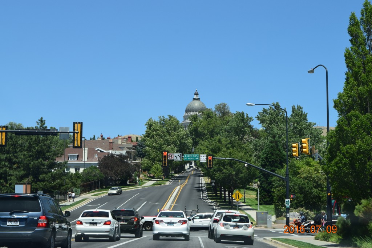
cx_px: 186
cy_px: 124
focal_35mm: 82
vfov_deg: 16.5
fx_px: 852
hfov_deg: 24.6
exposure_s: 1/400
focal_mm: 55
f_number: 11
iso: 400
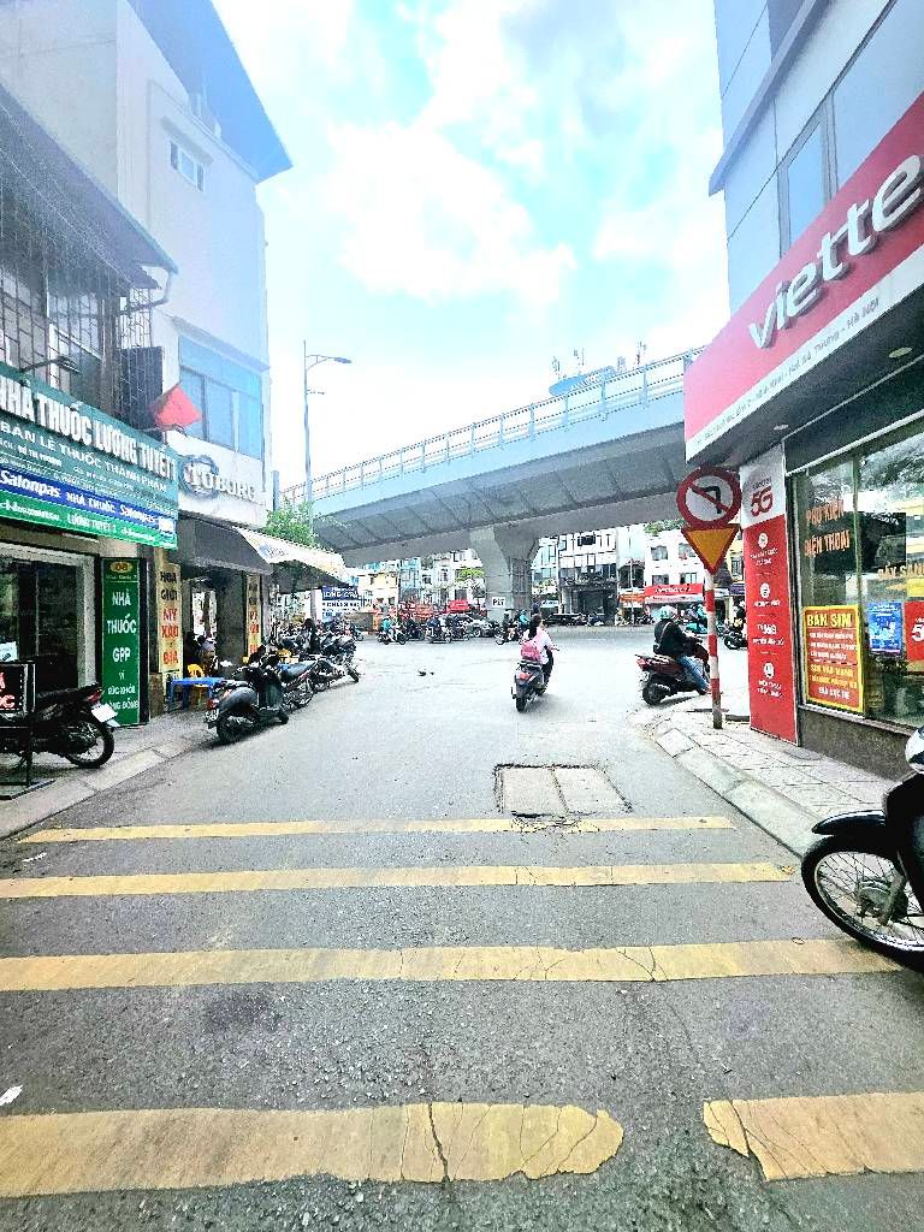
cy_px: 616
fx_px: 463
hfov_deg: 89.9
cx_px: 462
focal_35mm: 13
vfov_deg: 106.2
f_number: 2.2
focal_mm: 1.74
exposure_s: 1/2500
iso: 32
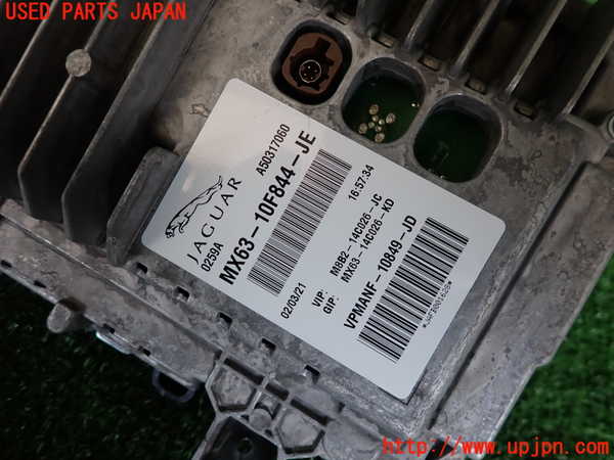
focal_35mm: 25
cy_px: 230
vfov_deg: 54.9
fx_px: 443
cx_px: 307
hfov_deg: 69.4
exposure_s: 1/60
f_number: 2
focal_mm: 4.5
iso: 160
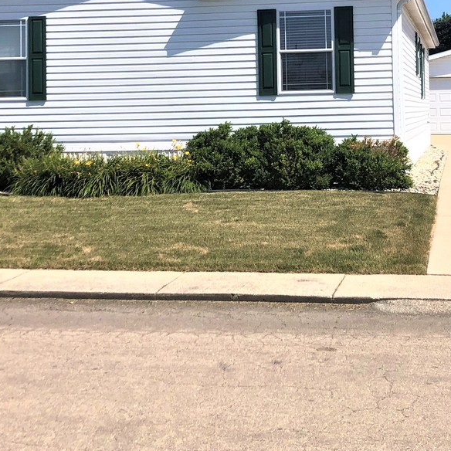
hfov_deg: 27.8
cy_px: 75
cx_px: 326
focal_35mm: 61
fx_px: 899
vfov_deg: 27.5
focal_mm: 3.99
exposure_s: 1/2825
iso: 25
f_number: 1.8
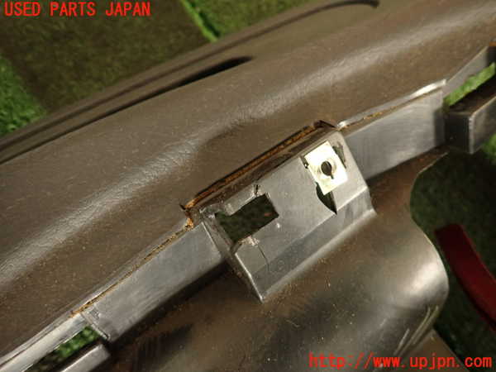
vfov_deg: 54.9
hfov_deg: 69.4
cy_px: 186
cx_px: 248
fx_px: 358
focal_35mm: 25
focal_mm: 4.5
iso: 320
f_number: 2
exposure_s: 1/30
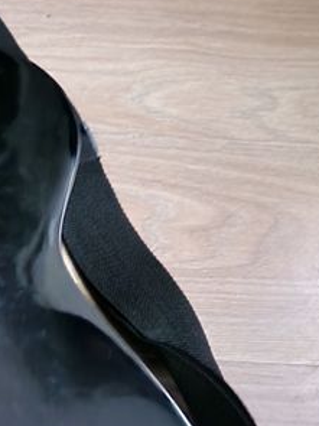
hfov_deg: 17.5
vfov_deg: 24.2
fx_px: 959
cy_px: 400
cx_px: -111
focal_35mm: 78
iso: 1250
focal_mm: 5.4
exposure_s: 1/17
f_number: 1.8
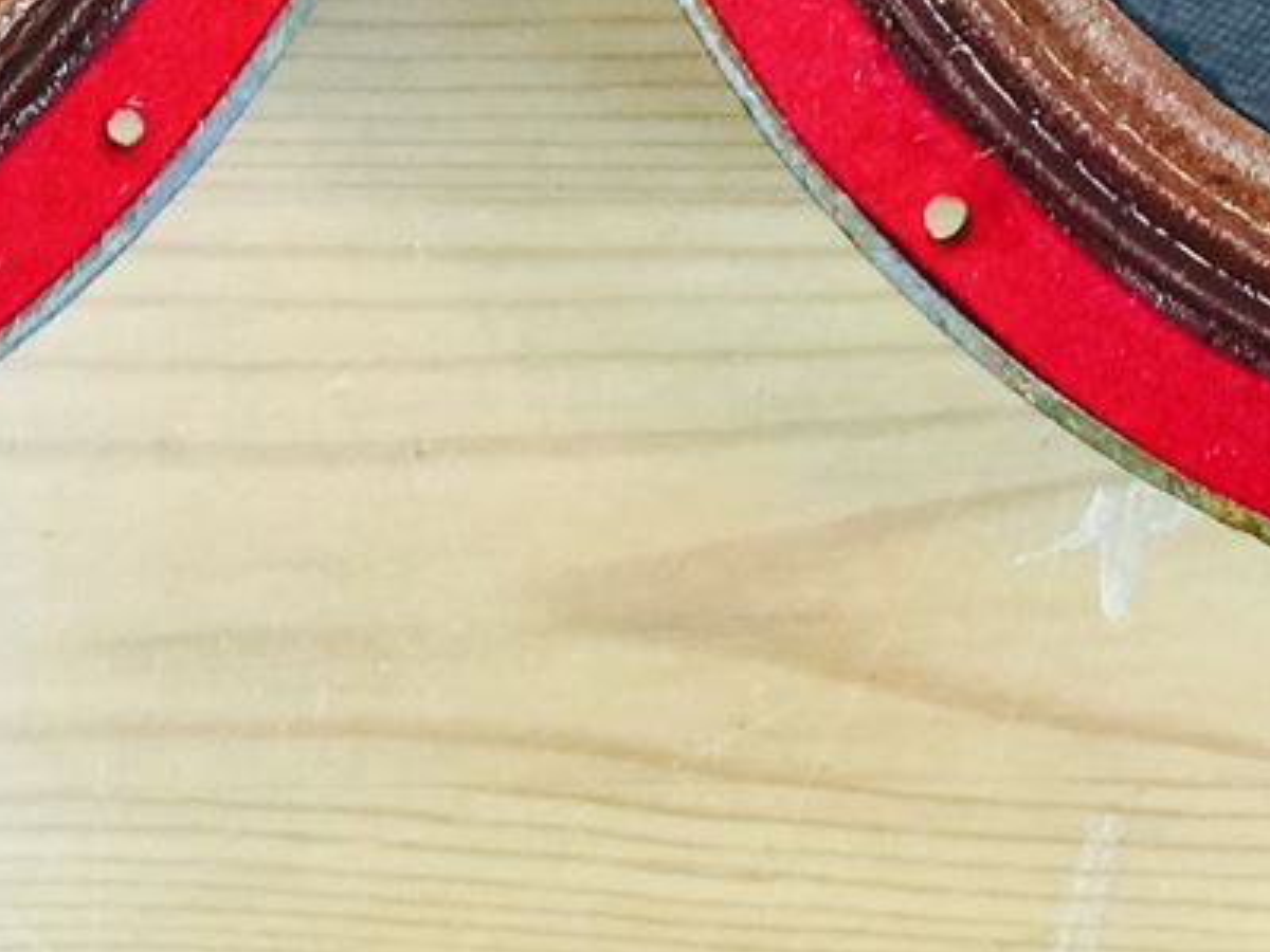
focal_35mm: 116
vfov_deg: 11.7
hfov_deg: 17.0
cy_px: -793
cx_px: 521
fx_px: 4256
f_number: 2.2
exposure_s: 1/17
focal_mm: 4.15
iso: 50
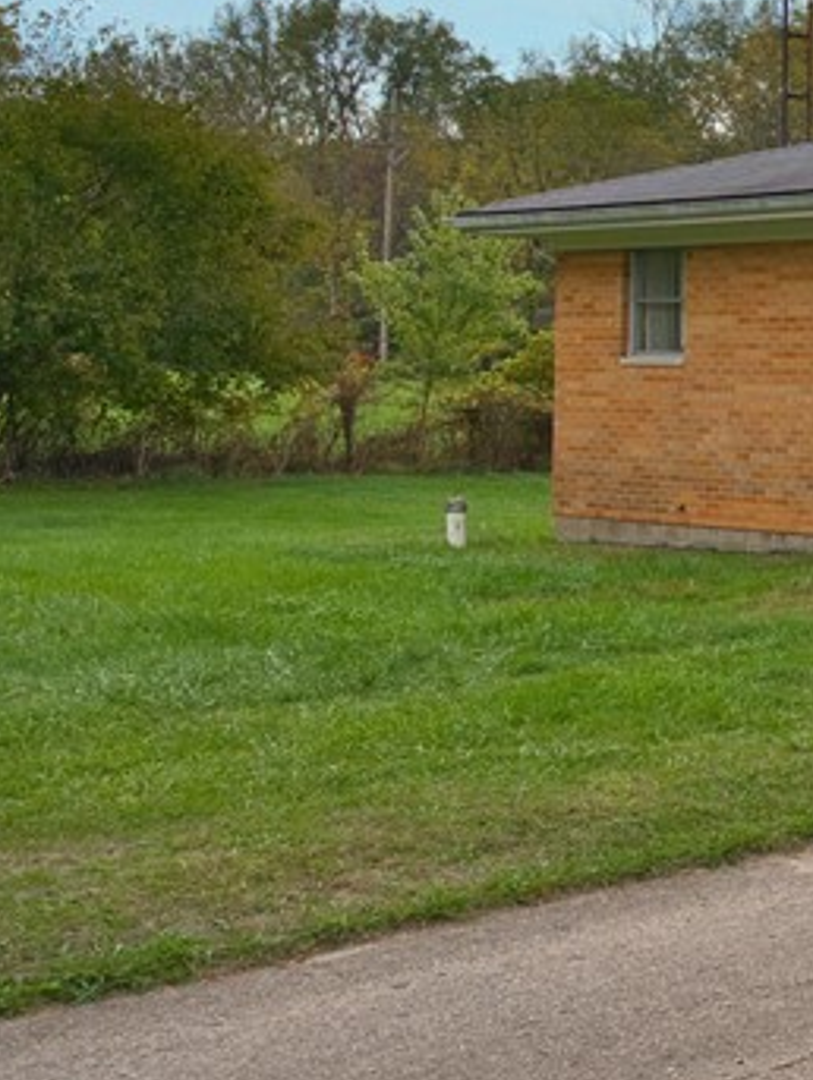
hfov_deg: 15.5
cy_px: 334
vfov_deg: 25.5
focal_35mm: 76
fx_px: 2376
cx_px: 1623
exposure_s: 1/200
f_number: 9
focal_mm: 25
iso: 200
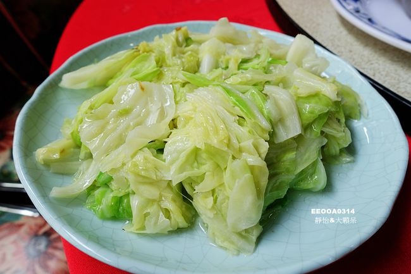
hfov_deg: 73.8
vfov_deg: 53.1
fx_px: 274
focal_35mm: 24
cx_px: 206
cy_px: 137
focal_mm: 8.8
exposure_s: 1/80
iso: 125
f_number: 3.5
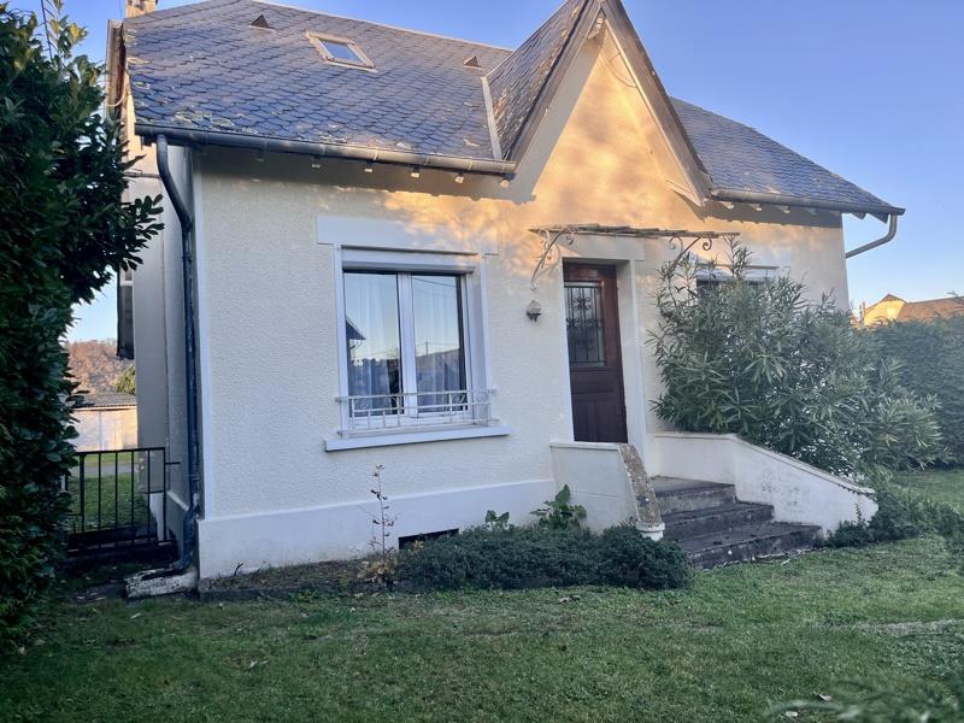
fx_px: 724
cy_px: 362
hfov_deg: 67.3
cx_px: 482
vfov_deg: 53.1
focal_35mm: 26
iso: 50
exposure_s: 1/447
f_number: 1.6
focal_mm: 5.1
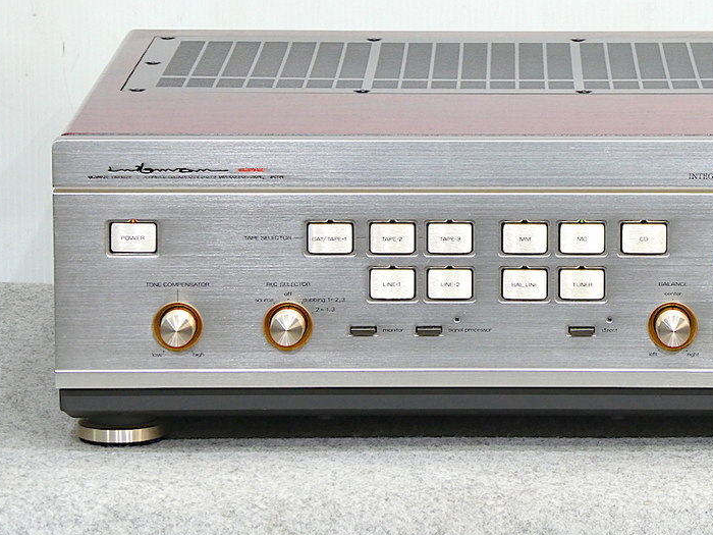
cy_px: 203
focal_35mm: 196
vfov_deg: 7.6
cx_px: 475
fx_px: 4037
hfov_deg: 10.1
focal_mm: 25.6
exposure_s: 1/8
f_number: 5.4
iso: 200
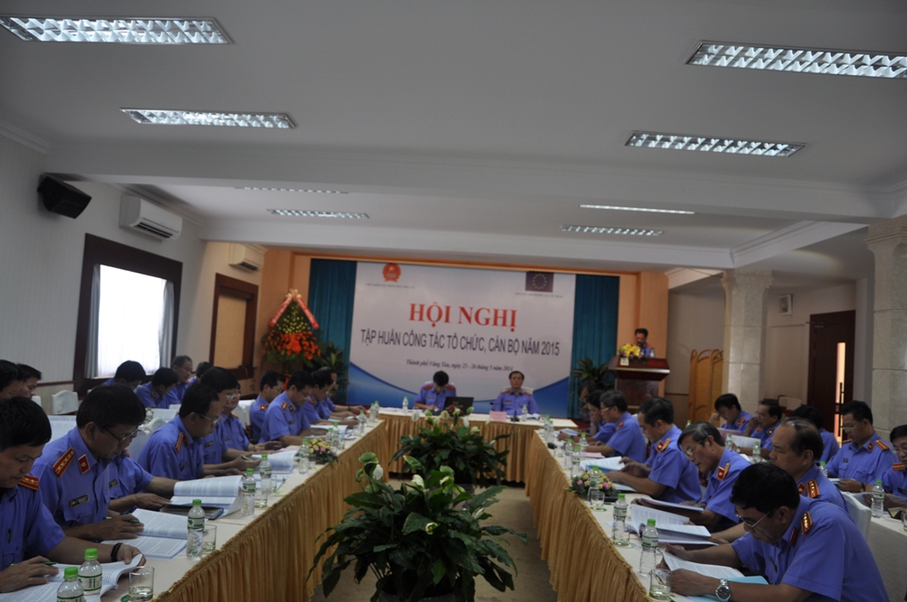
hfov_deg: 67.4
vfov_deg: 47.8
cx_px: 454
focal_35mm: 27
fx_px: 679
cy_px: 301
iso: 200
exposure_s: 1/50
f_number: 3.5
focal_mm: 18
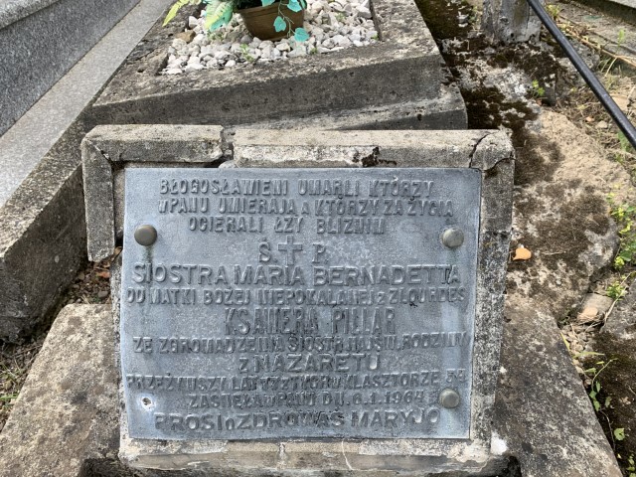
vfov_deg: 53.1
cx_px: 318
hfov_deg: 67.3
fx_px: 478
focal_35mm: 26
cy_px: 238
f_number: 1.8
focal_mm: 4.25
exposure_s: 1/507
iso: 25
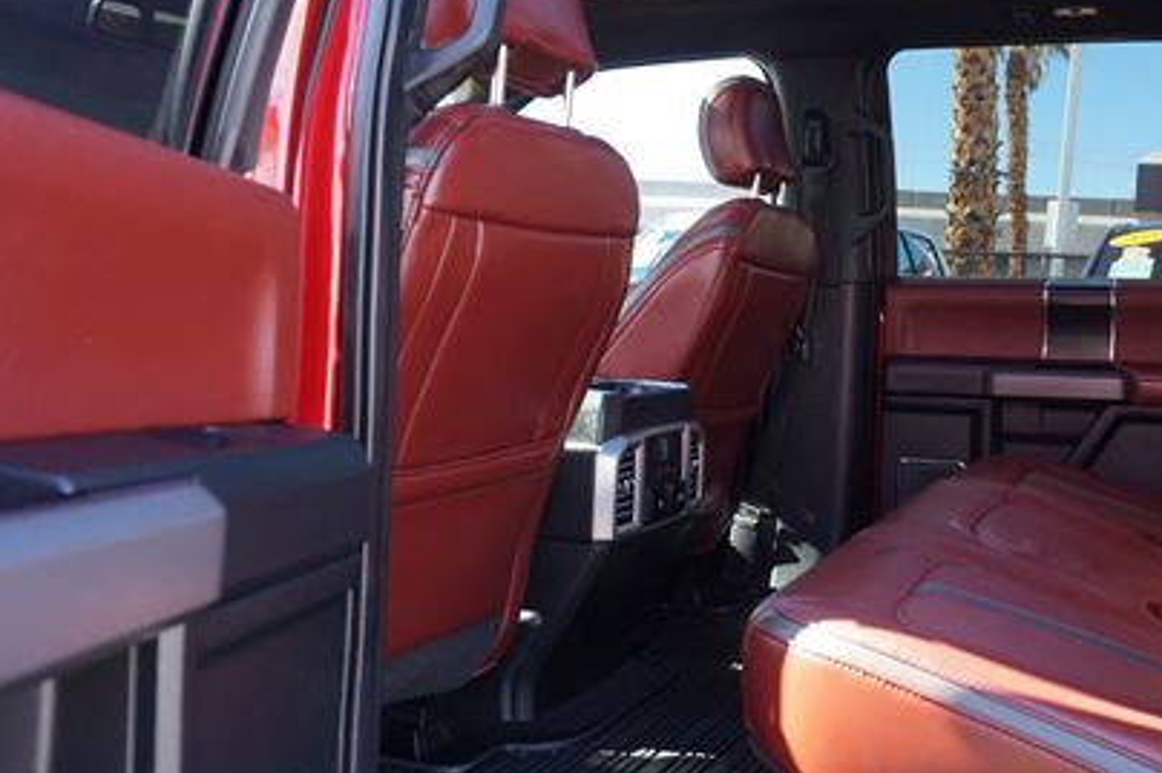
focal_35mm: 38
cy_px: 339
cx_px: 805
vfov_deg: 35.0
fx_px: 1226
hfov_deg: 49.5
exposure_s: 1/60
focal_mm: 16
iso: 160
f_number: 4
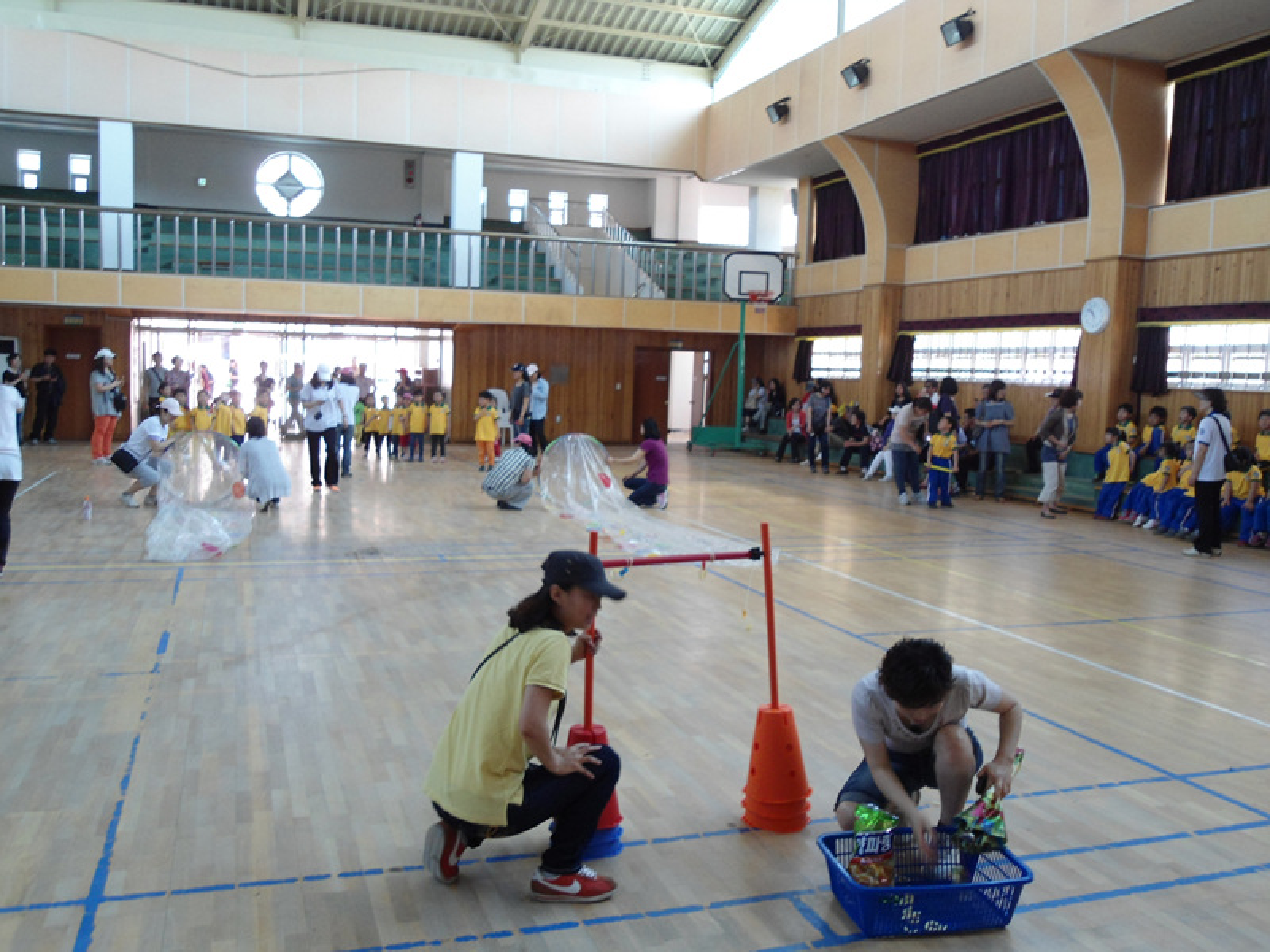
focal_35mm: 31
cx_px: 635
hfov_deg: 58.4
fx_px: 1137
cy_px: 476
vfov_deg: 45.4
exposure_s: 1/30
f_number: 3
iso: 100
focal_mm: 5.6
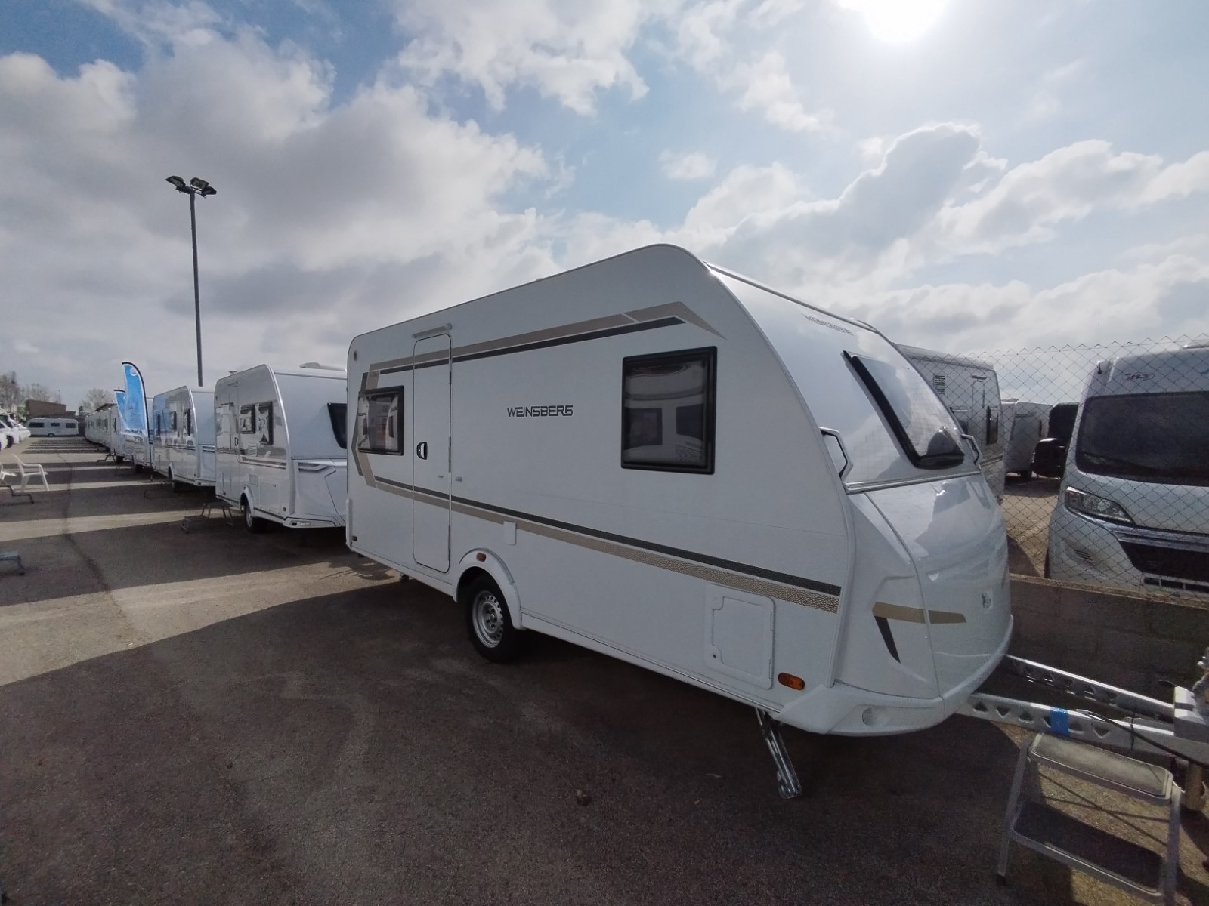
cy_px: 453
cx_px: 604
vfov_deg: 78.1
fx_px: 559
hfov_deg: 94.5
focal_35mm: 16
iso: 50
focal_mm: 1.65
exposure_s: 1/9780
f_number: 2.2
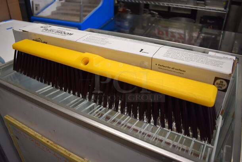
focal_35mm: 27
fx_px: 182
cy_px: 81
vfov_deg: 48.0
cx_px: 121
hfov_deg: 67.3
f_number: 3.5
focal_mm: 18
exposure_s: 1/160
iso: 800
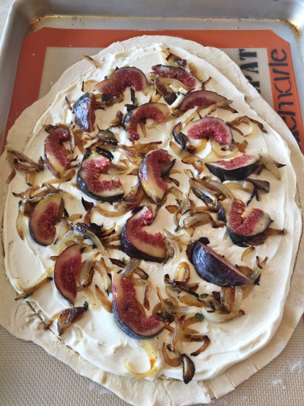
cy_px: 203
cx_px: 152
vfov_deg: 61.7
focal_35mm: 29
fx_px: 340
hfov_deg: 48.2
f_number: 2.2
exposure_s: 1/60
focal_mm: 4.15
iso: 40
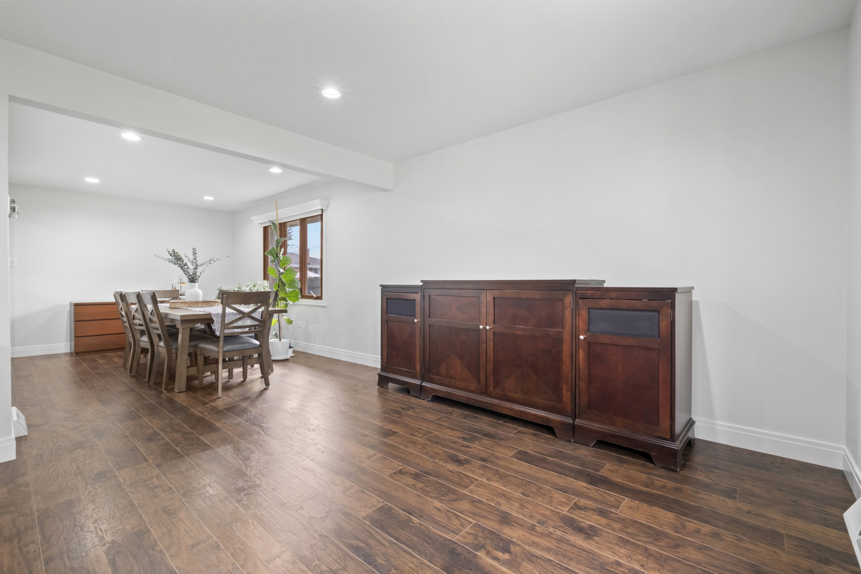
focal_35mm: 15
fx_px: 359
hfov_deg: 100.4
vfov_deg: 77.3
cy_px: 287
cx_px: 430
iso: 320
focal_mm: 10
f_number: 8
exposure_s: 1/1.67
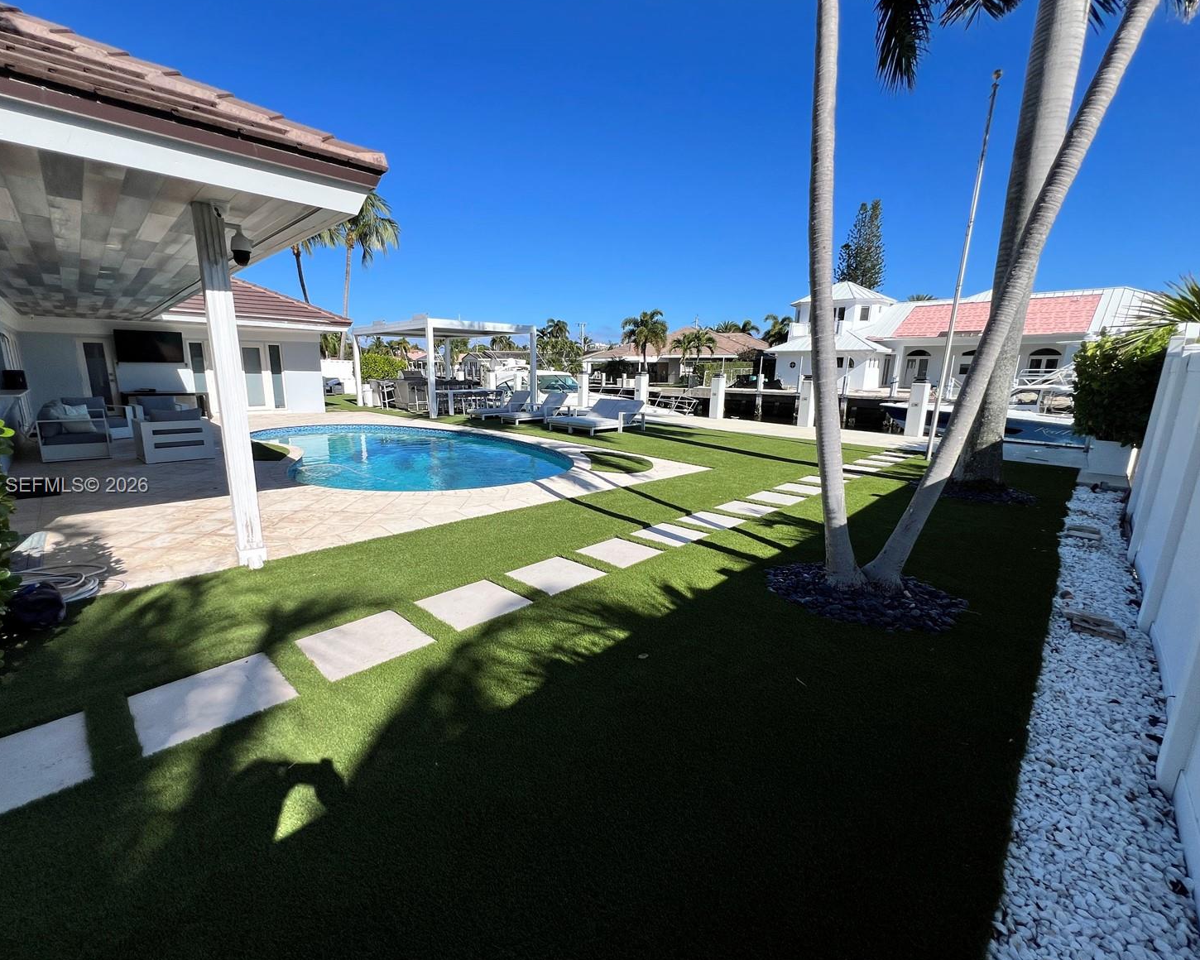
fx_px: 497
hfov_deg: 100.5
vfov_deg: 88.0
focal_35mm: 14
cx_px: 553
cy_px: 487
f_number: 1.8
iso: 32
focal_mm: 1.57
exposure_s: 1/2660
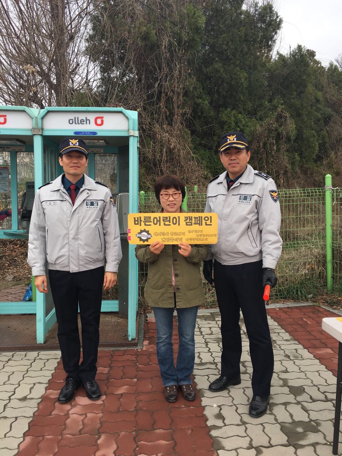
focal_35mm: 29
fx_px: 382
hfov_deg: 48.2
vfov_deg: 61.7
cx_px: 171
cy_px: 228
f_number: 2.2
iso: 25
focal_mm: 4.15
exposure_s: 1/478
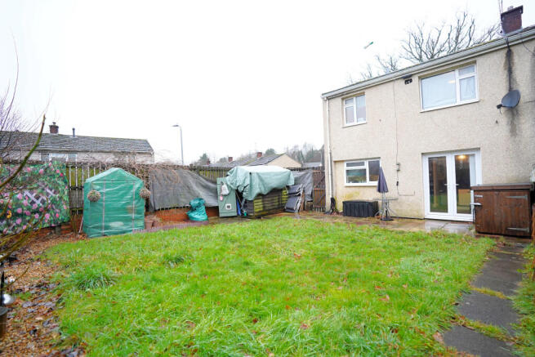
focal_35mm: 16
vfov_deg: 73.8
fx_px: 238
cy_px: 178
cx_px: 268
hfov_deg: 96.7
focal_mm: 16
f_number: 2.8
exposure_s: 1/320
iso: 1600
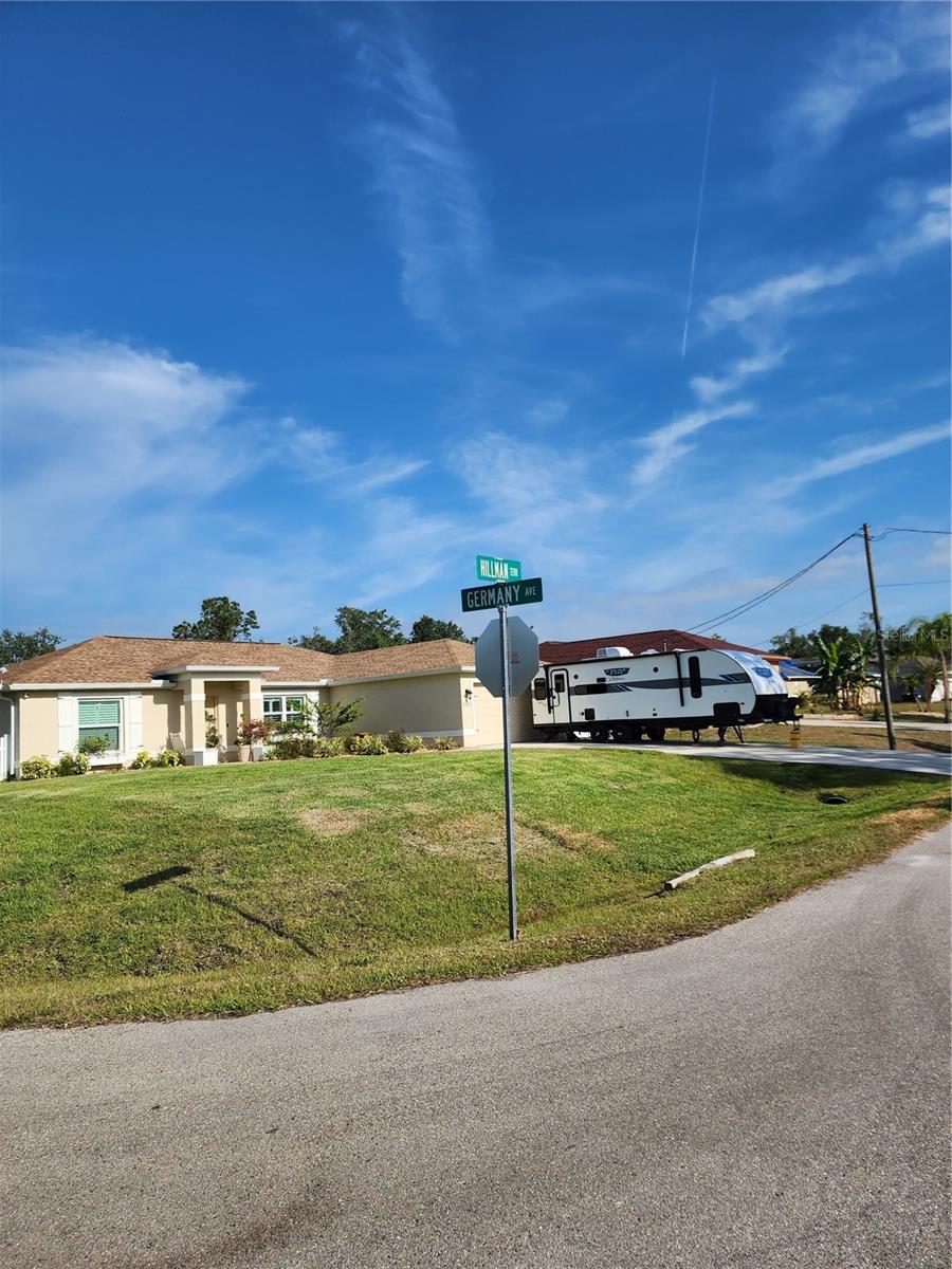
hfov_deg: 58.9
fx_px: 843
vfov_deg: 73.9
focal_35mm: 23
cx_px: 476
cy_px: 634
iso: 12
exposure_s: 1/1414
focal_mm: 6.4
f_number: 1.8
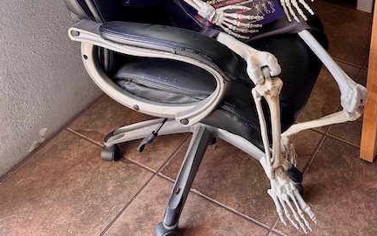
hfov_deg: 41.9
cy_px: -29
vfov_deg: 25.3
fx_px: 483
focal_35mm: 47
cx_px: 259
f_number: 1.78
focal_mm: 6.86
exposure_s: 1/120
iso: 100
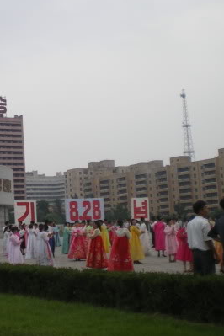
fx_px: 700
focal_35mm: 75
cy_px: 115
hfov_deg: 17.7
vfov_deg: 26.9
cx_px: -1
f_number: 3.1
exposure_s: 1/60
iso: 50
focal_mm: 6.3
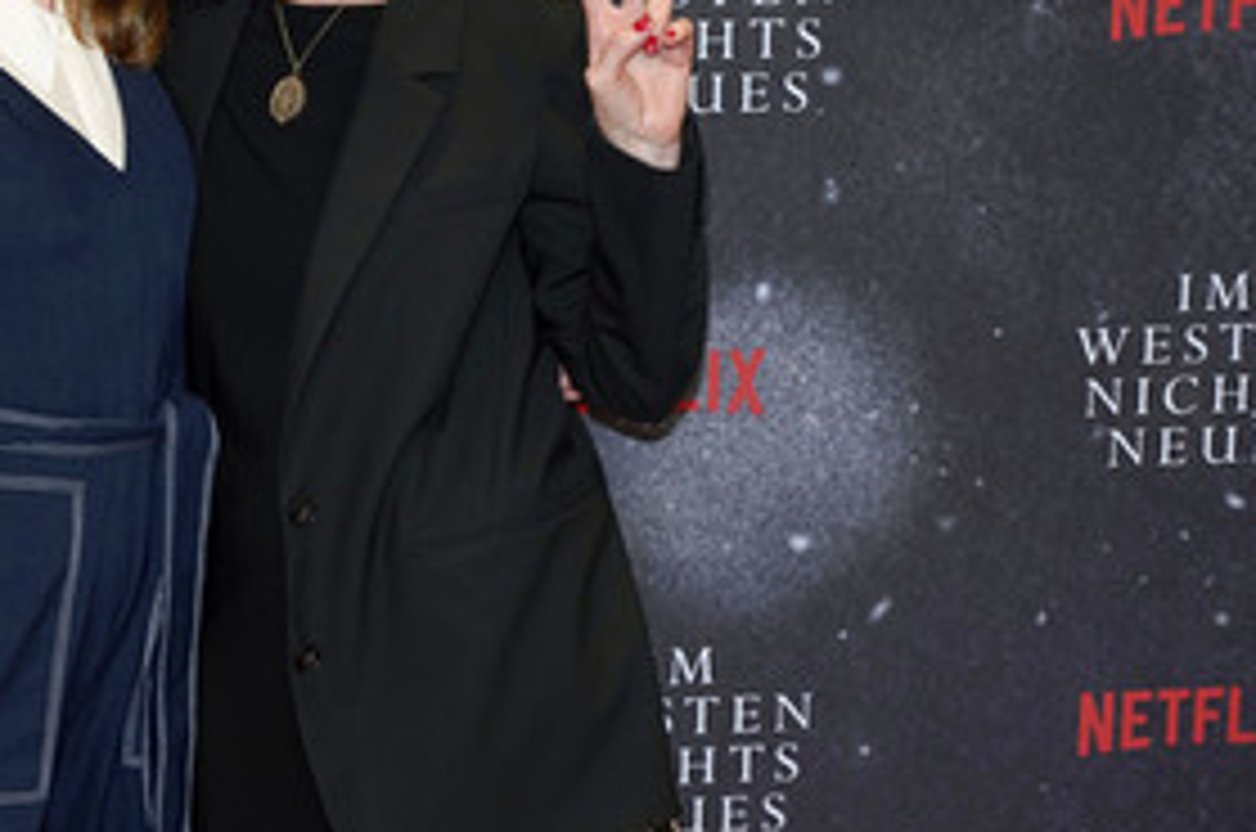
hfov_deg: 18.5
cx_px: 326
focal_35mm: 110
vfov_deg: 12.4
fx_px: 3831
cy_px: 189
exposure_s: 1/200
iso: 640
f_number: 5.6
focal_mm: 68
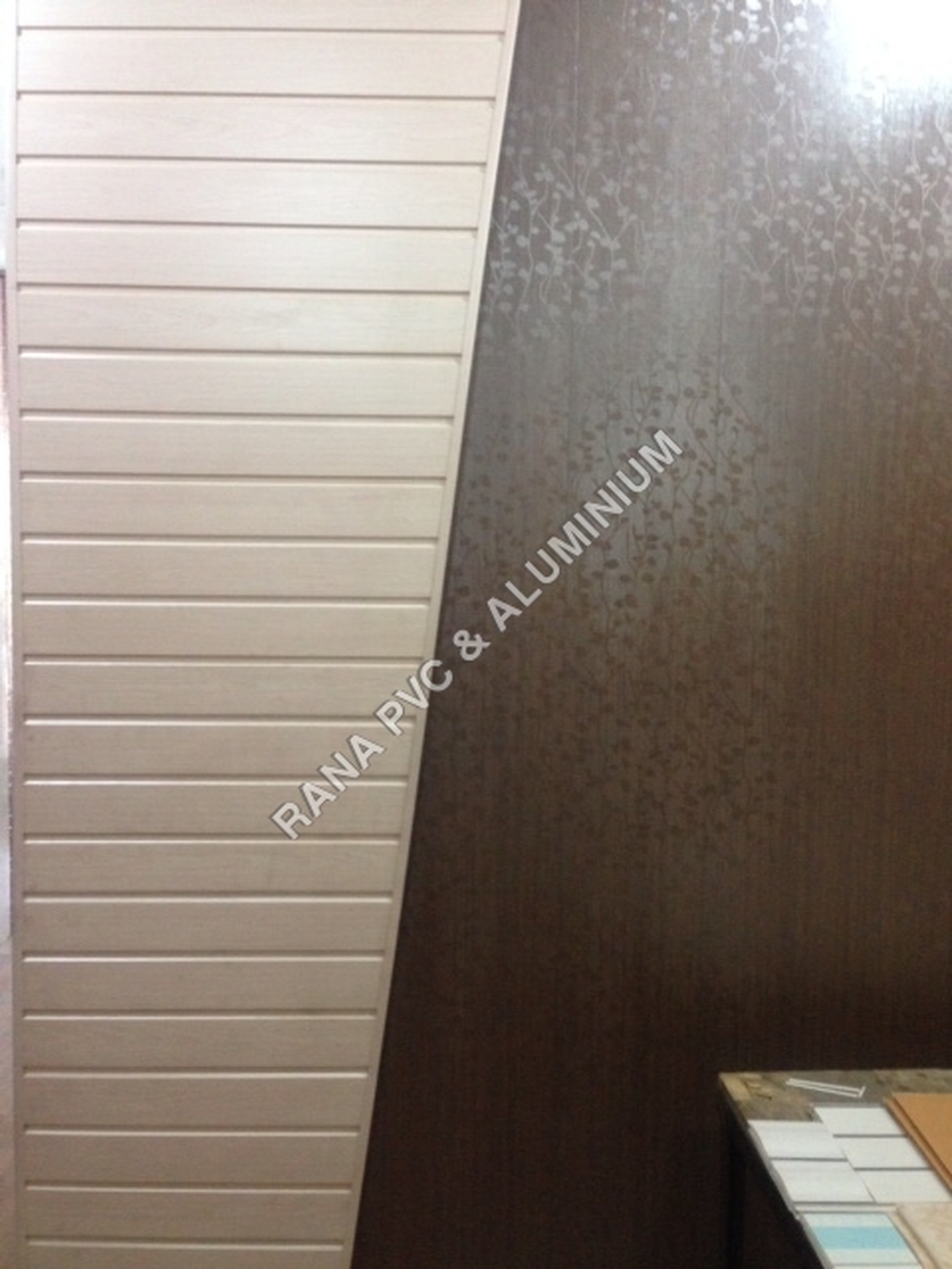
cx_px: 476
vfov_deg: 55.4
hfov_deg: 42.9
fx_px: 1210
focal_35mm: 33
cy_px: 634
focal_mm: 4.13
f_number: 2.4
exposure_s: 1/20
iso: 250
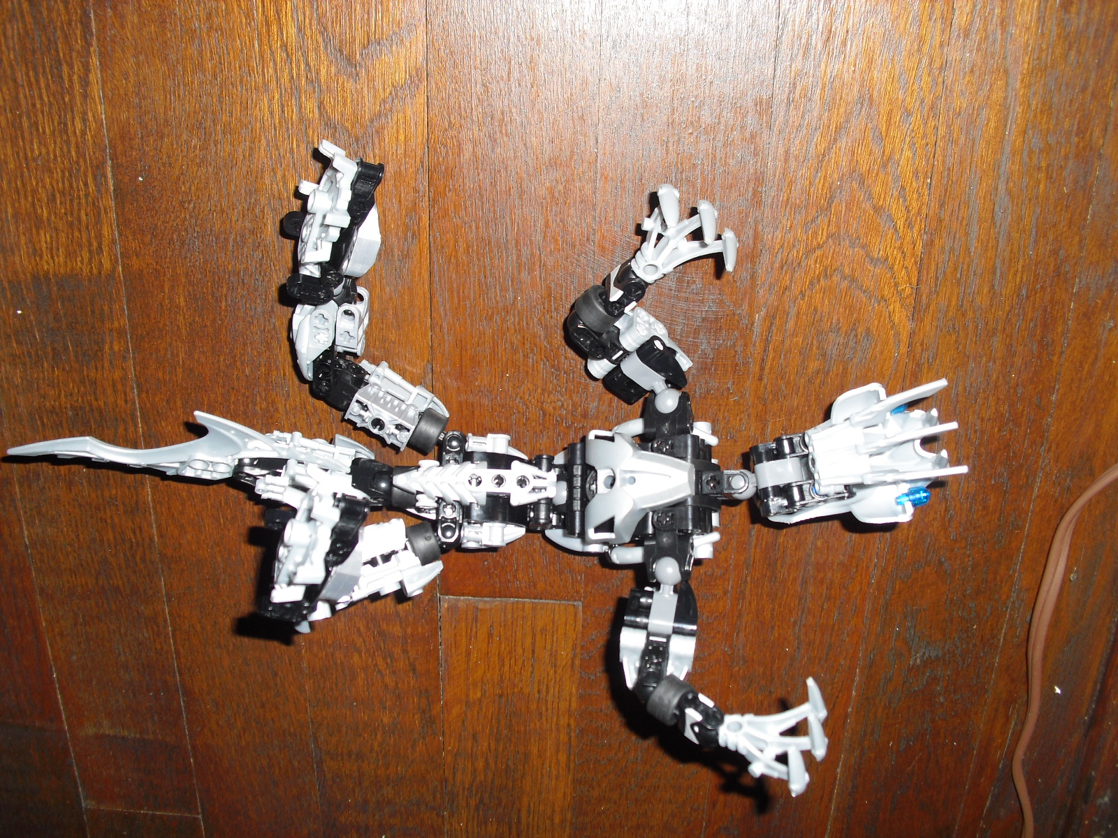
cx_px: 559
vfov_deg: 39.7
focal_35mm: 36
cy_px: 419
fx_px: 1163
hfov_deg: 51.4
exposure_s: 1/60
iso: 100
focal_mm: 6.3
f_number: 3.1
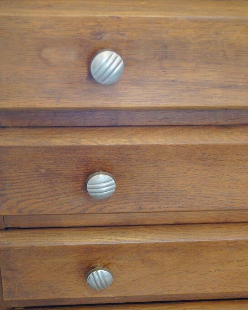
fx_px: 523
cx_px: 101
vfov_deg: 32.7
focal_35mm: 57
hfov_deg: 26.6
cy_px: 208
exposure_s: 1/25
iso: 3200
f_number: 4.5
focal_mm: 28
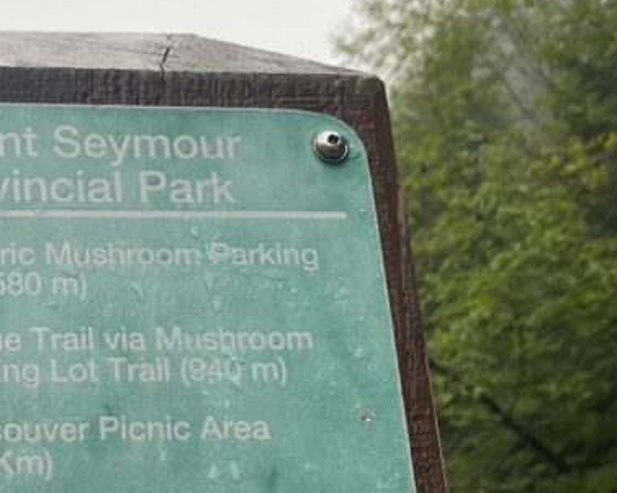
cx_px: 36
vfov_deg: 21.9
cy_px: 395
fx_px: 1259
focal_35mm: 69
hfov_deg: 26.4
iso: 32
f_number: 1.8
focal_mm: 4.25
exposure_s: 1/203
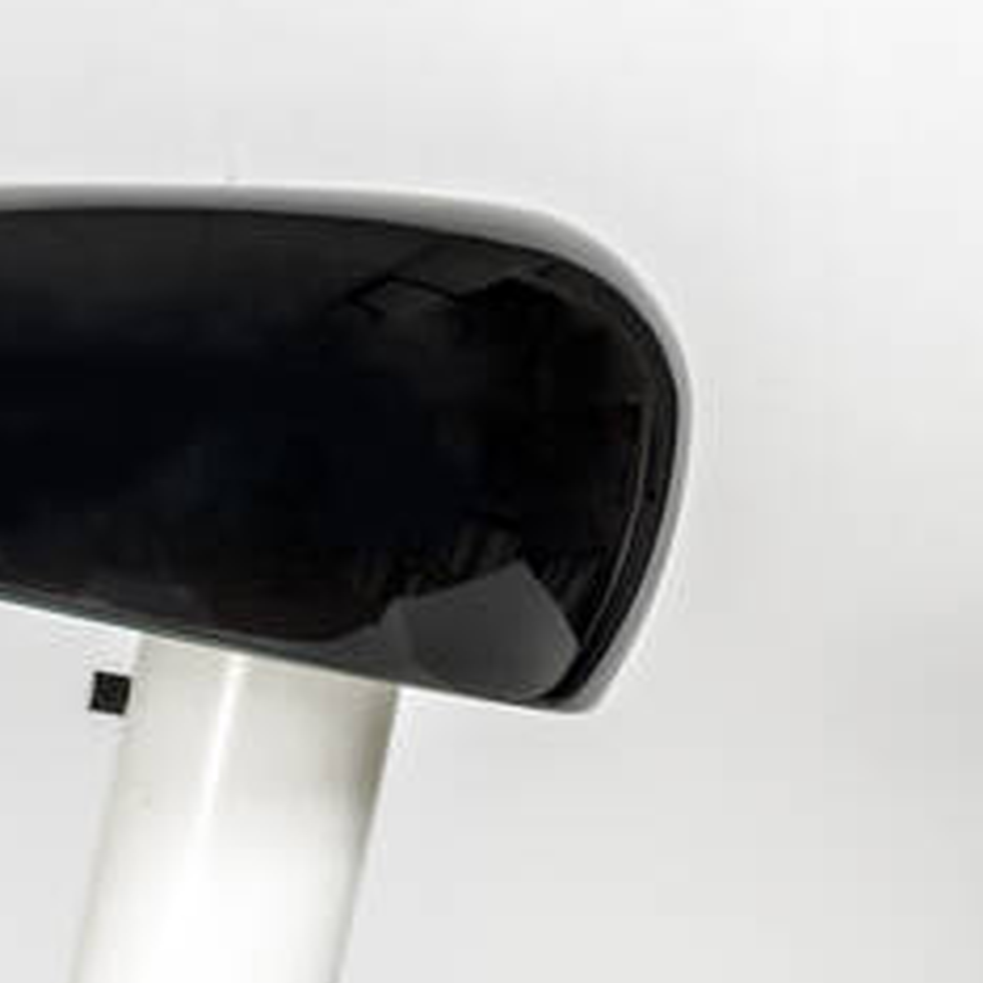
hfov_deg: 12.6
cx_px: 118
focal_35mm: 137
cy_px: 607
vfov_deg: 12.7
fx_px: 4411
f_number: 20
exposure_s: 1/100
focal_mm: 35
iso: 100
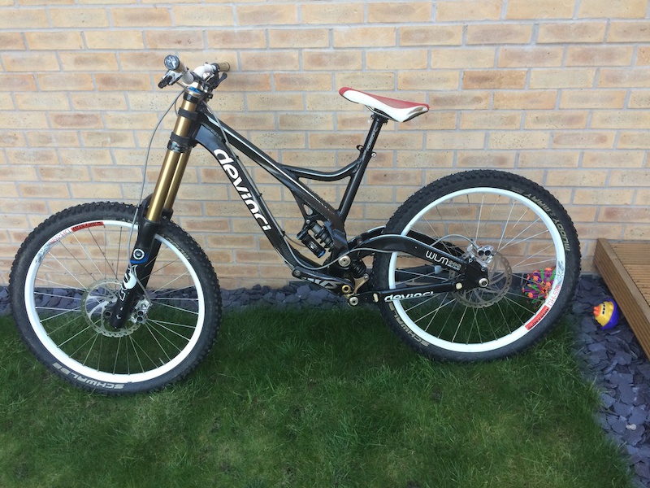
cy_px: 244
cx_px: 325
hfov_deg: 61.7
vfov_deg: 48.2
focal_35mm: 29
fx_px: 545
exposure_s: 1/33
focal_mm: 4.15
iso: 50
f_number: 2.2
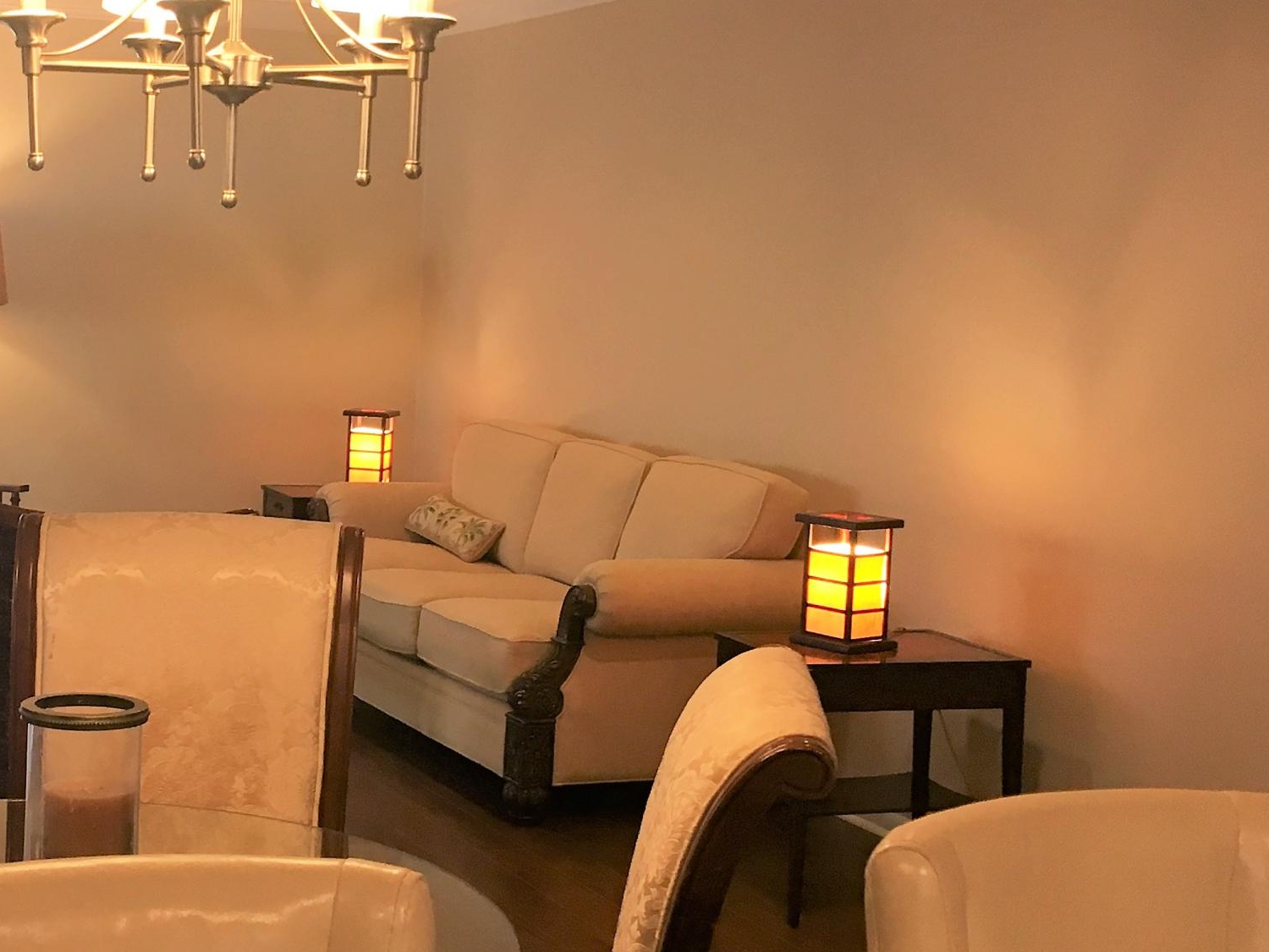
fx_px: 2126
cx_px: 244
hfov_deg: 32.3
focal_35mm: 58
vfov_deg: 25.1
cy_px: 349
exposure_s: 1/30
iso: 64
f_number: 2.2
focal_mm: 4.15
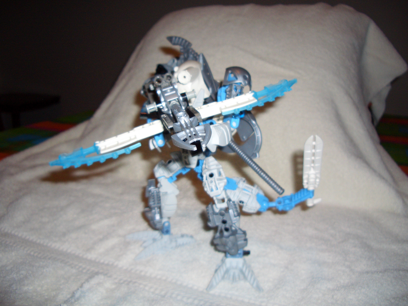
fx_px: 413
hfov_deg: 52.6
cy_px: 153
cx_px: 204
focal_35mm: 35
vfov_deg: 40.7
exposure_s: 1/60
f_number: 2.6
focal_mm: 5.8
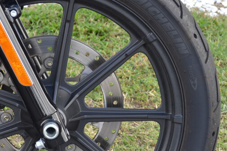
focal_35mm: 107
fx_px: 674
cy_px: 96
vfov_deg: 12.8
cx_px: 47
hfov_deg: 18.9
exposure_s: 1/125
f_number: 5.6
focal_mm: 30
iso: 250
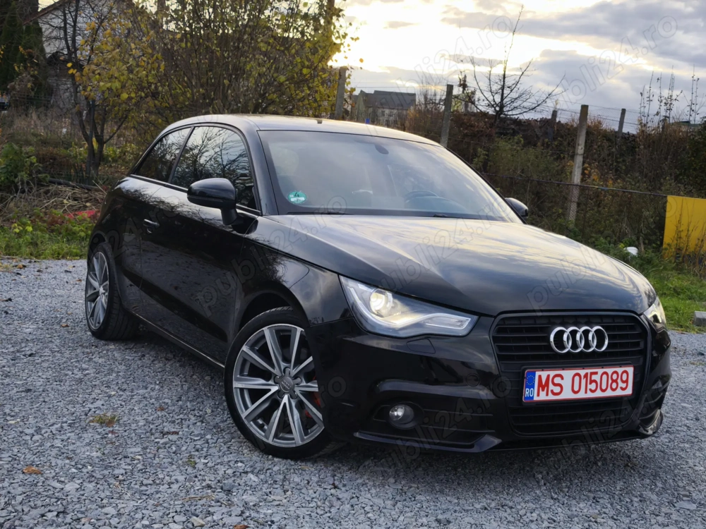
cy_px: 264
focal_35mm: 46
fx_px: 938
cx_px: 353
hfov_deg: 41.2
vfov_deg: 31.5
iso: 50
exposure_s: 1/333
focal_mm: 6.57
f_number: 1.6
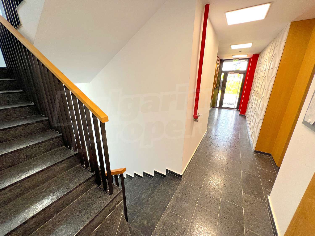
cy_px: 118
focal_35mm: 13
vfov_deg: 89.9
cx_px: 158
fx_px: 118
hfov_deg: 106.2
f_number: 1.8
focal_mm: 1.57
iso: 80
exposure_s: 1/100
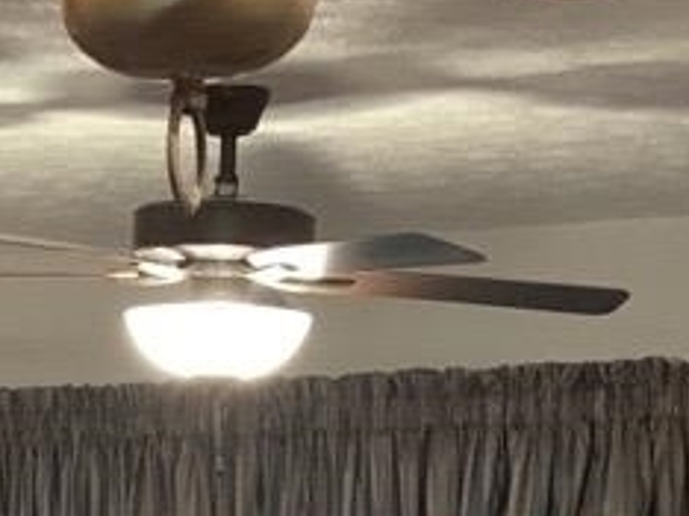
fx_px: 3698
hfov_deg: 10.6
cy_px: 1168
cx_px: 37
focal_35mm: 186
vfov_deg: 7.5
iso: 200
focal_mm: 3
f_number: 1.8
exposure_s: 1/40
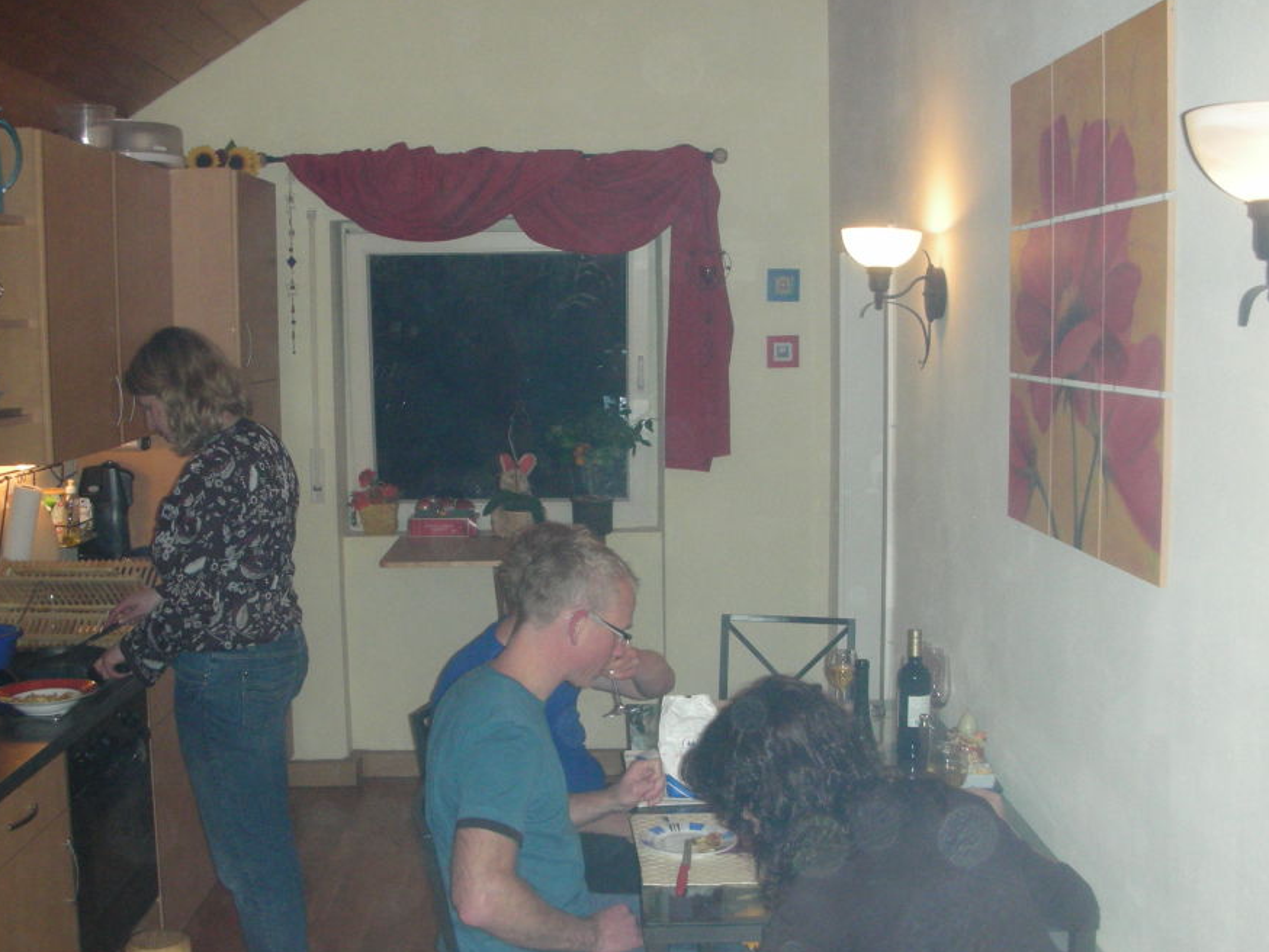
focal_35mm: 41
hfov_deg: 45.8
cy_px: 495
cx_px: 620
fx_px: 1503
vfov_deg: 35.1
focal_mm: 5.8
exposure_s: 1/60.1
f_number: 3
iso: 184
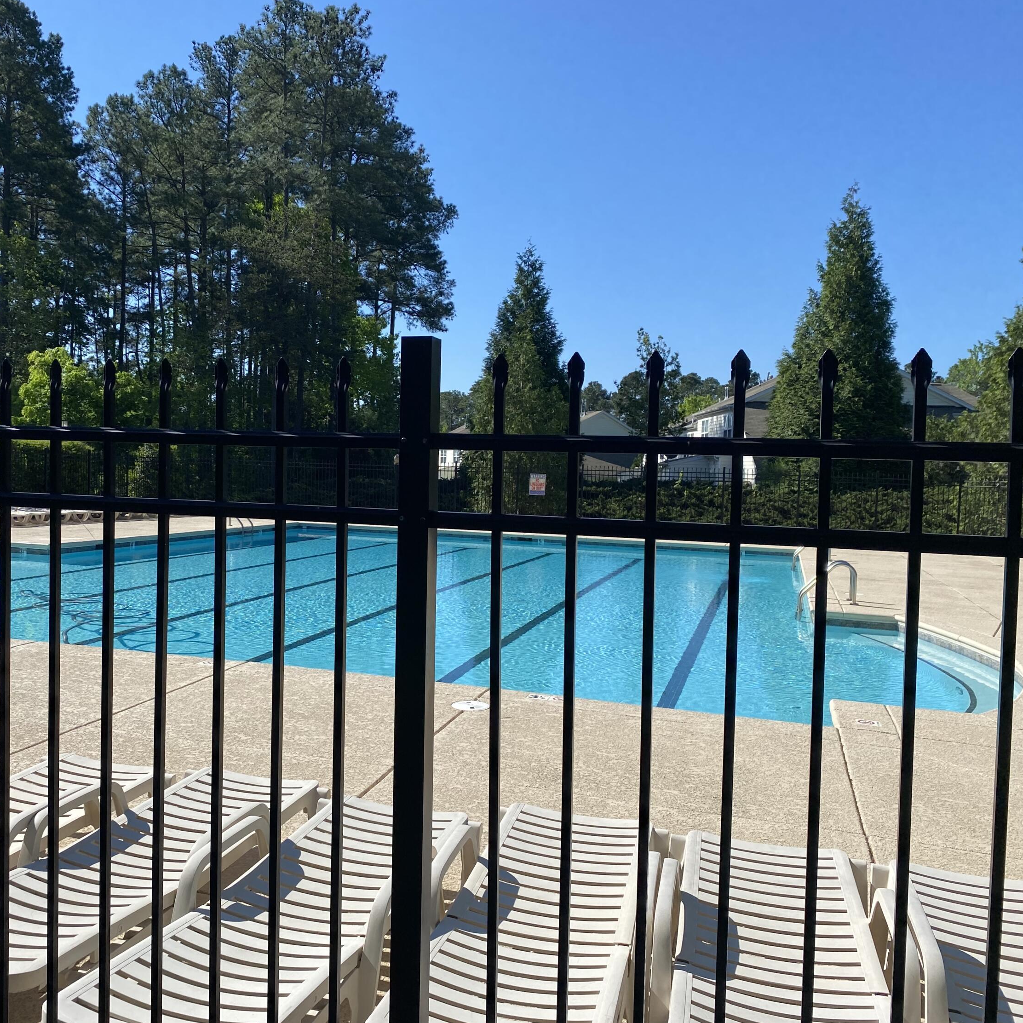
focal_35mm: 31
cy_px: 515
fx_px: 1036
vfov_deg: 52.5
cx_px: 376
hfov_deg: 51.9
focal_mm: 4.25
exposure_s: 1/3205
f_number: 1.8
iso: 32
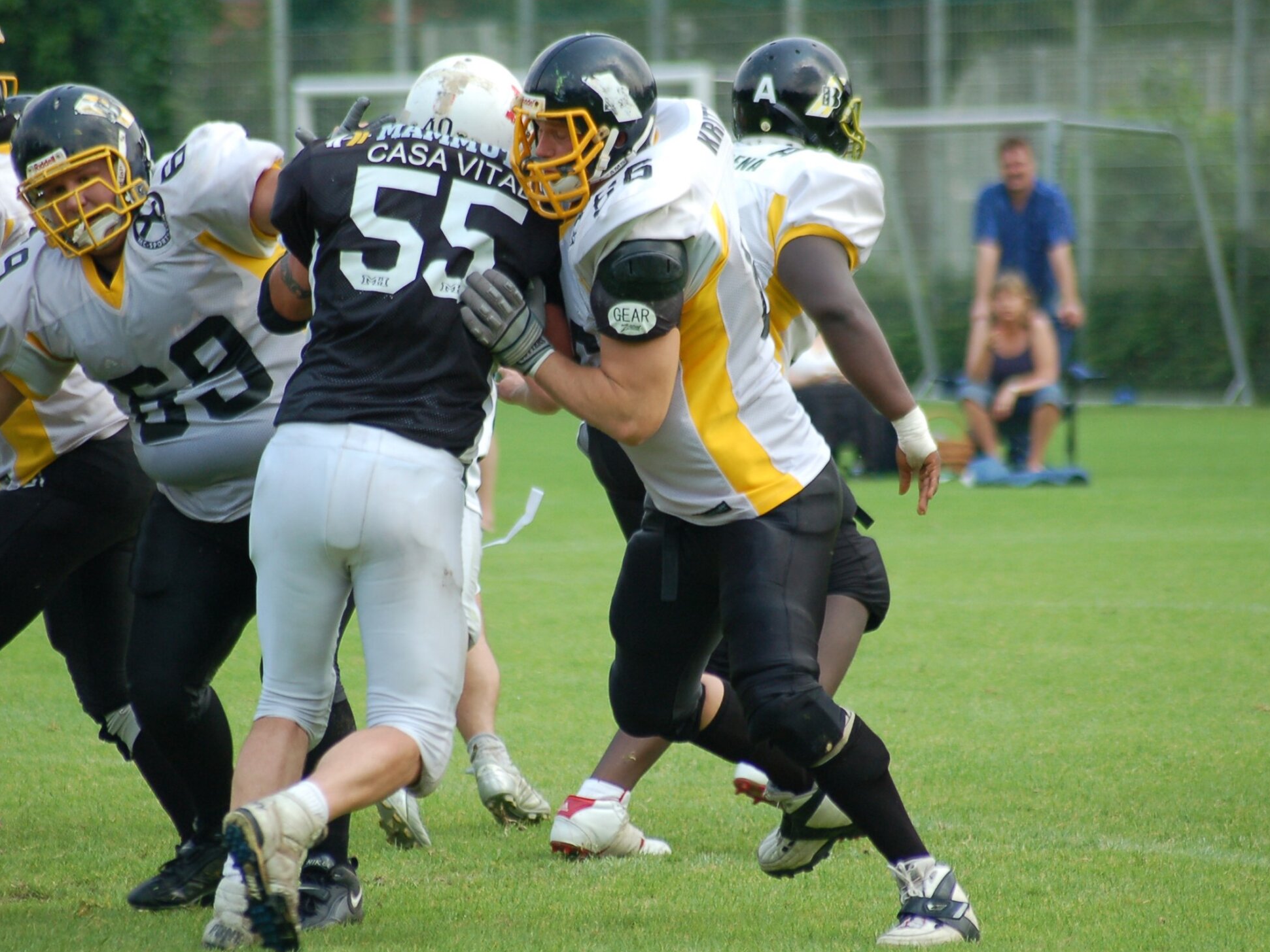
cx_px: 667
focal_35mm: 359
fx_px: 13172
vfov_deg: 4.1
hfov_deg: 5.5
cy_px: 476
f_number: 5.3
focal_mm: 220
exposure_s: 1/640
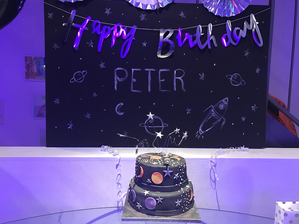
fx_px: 242
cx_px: 150
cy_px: 112
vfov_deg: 49.7
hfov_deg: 63.4
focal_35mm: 28
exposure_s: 1/6
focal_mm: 3.99
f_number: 1.8
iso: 100
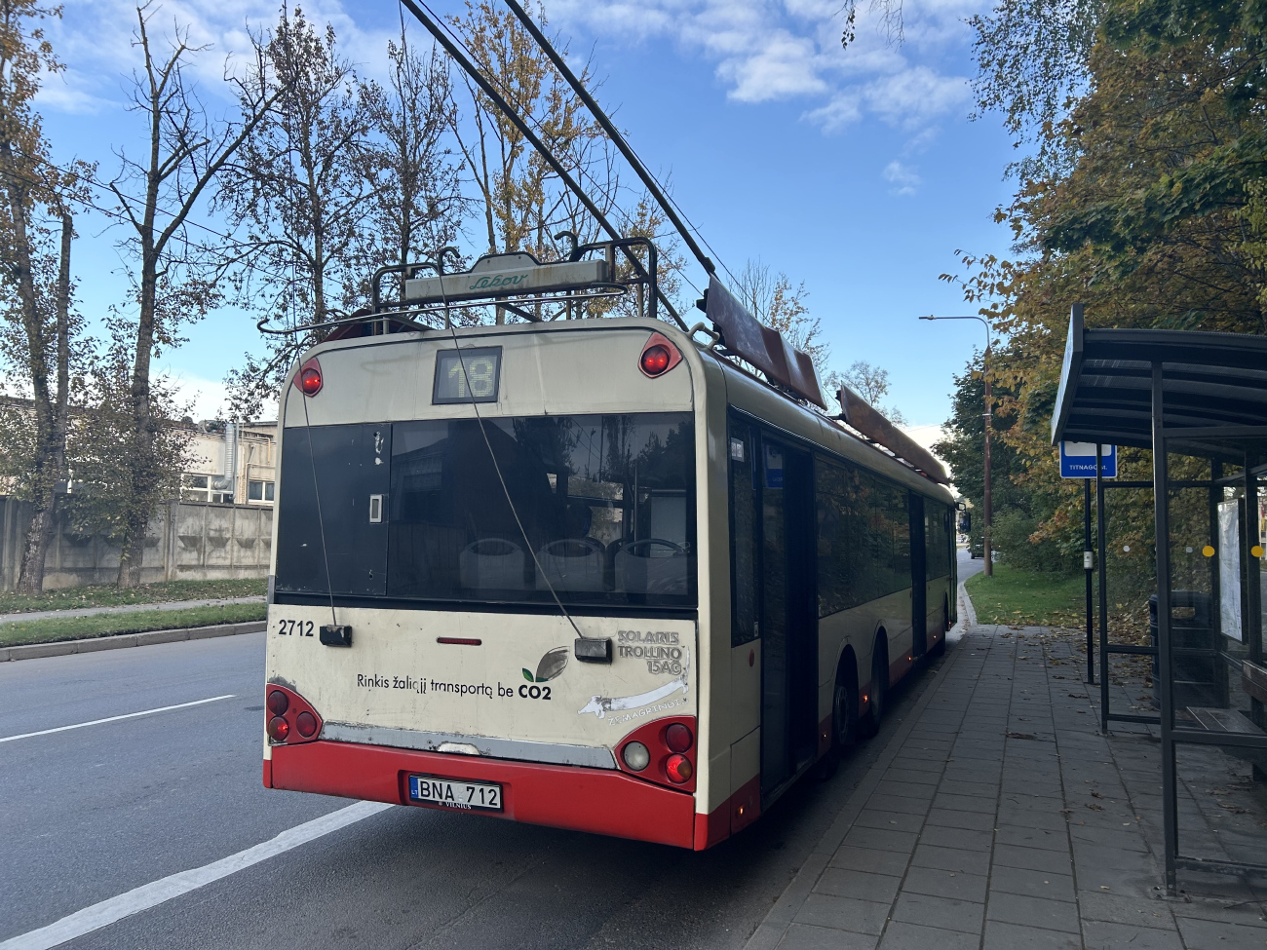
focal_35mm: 26
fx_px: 952
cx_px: 634
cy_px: 475
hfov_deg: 67.3
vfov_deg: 53.1
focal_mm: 5.7
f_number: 1.5
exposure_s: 1/718
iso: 50
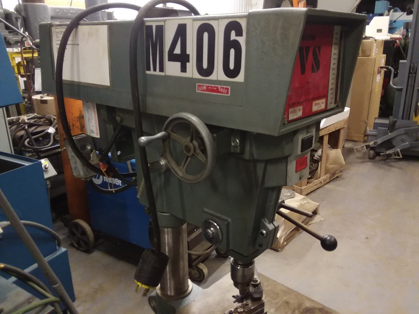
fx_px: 351
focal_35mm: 29
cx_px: 210
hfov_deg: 61.7
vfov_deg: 48.2
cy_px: 157
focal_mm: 2.47
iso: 160
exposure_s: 1/17
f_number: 1.9
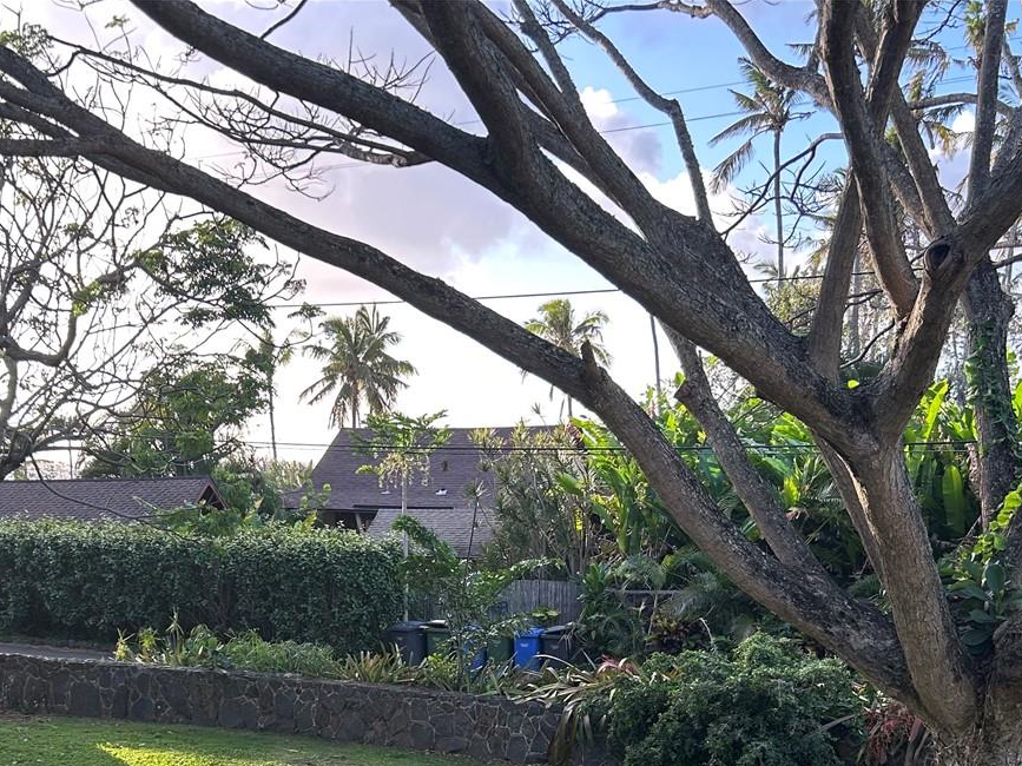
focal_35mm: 48
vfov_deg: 28.9
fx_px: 1417
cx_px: 331
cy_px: 706
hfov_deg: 39.1
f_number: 1.5
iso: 50
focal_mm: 5.7
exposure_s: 1/434
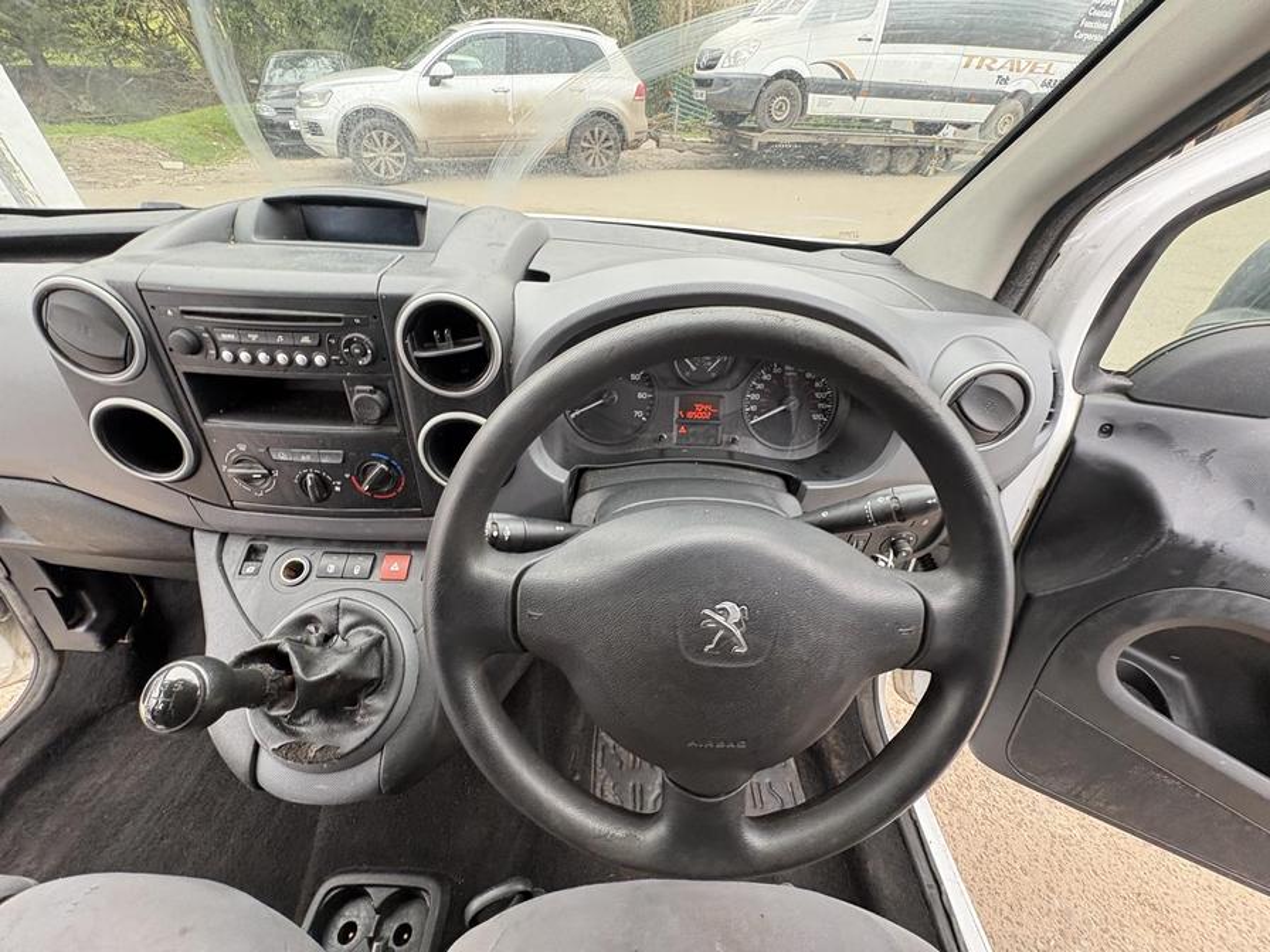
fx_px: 514
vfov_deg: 85.7
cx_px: 635
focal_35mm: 14
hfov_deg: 102.1
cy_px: 476
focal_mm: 2.22
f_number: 2.2
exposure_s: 1/99
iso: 200
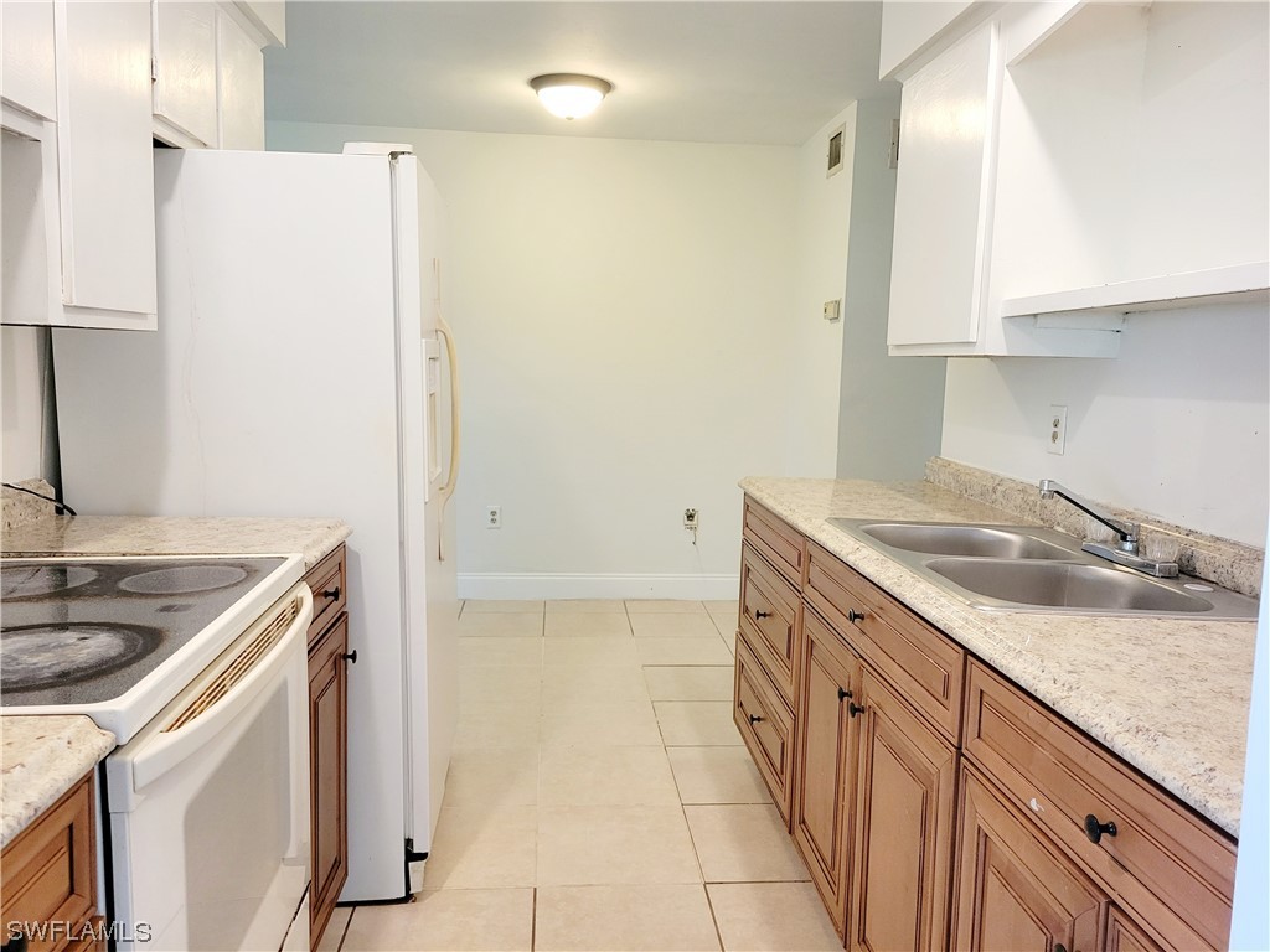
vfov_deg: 53.1
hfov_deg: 67.3
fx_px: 954
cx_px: 635
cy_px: 476
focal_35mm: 26
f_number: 1.8
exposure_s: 1/120
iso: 250
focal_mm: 5.4
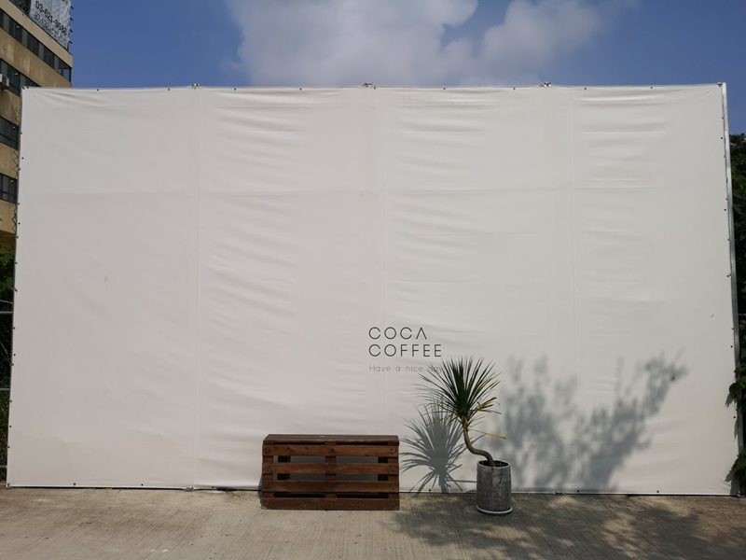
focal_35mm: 27
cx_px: 373
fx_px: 582
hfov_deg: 65.3
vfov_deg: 51.4
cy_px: 280
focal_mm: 3.95
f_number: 1.8
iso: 50
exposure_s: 1/5780
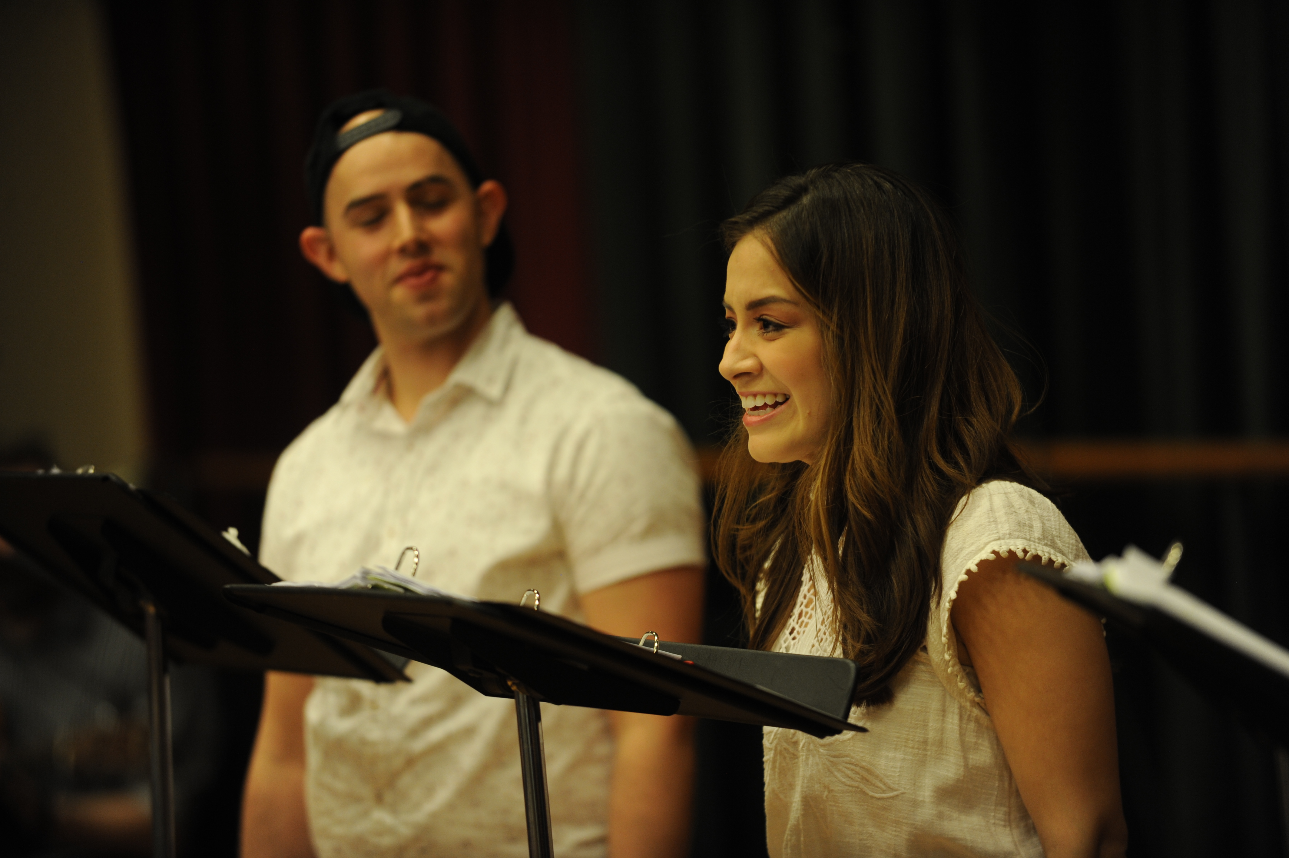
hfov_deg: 11.4
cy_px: 429
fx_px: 6441
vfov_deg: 7.6
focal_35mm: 180
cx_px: 644
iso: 800
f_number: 2.8
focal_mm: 180
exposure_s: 1/125
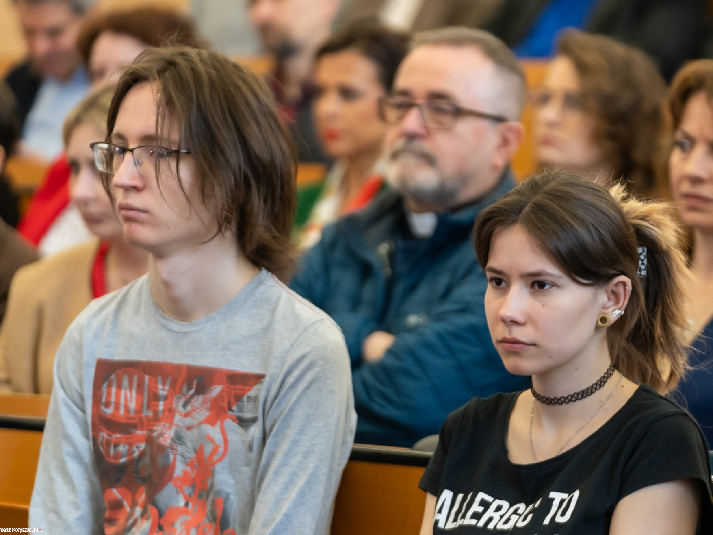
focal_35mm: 141
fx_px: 2904
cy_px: 267
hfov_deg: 14.0
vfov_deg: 10.5
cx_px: 382
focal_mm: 130
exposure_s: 1/640
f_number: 2.8
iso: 1600
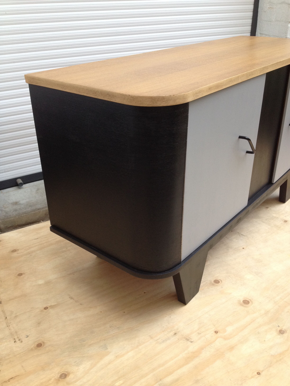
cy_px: 193
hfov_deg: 40.7
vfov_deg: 52.6
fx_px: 391
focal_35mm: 35
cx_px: 145
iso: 80
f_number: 2.4
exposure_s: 1/120
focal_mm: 4.28
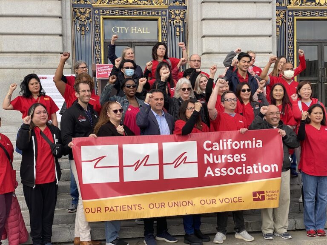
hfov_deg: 36.8
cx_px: 164
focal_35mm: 52
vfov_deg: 28.0
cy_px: 122
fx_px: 491
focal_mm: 6
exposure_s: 1/695
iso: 20
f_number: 2
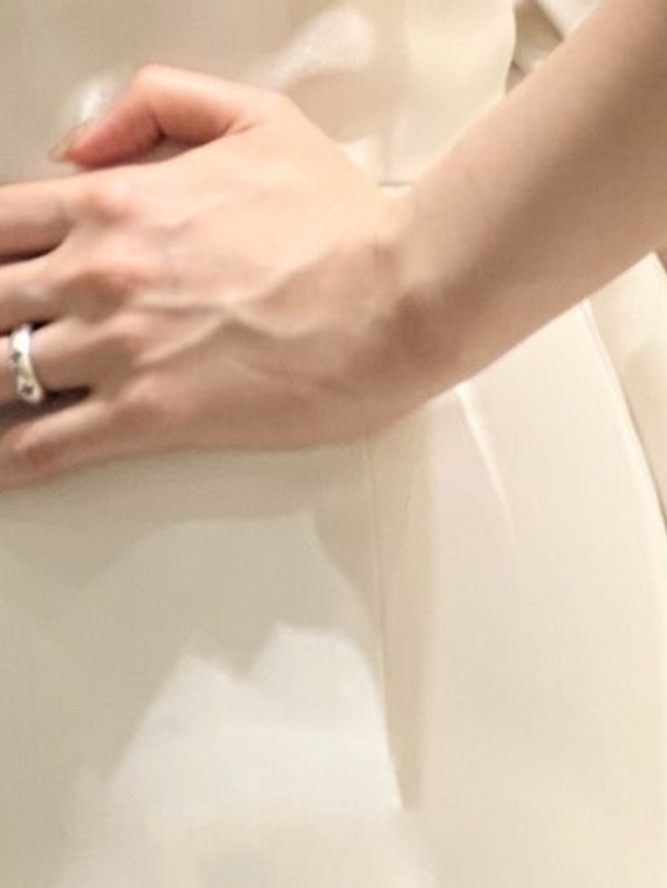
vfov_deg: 7.9
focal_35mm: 246
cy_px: -284
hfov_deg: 6.0
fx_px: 6317
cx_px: 782
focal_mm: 9
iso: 200
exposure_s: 1/120
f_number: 2.8
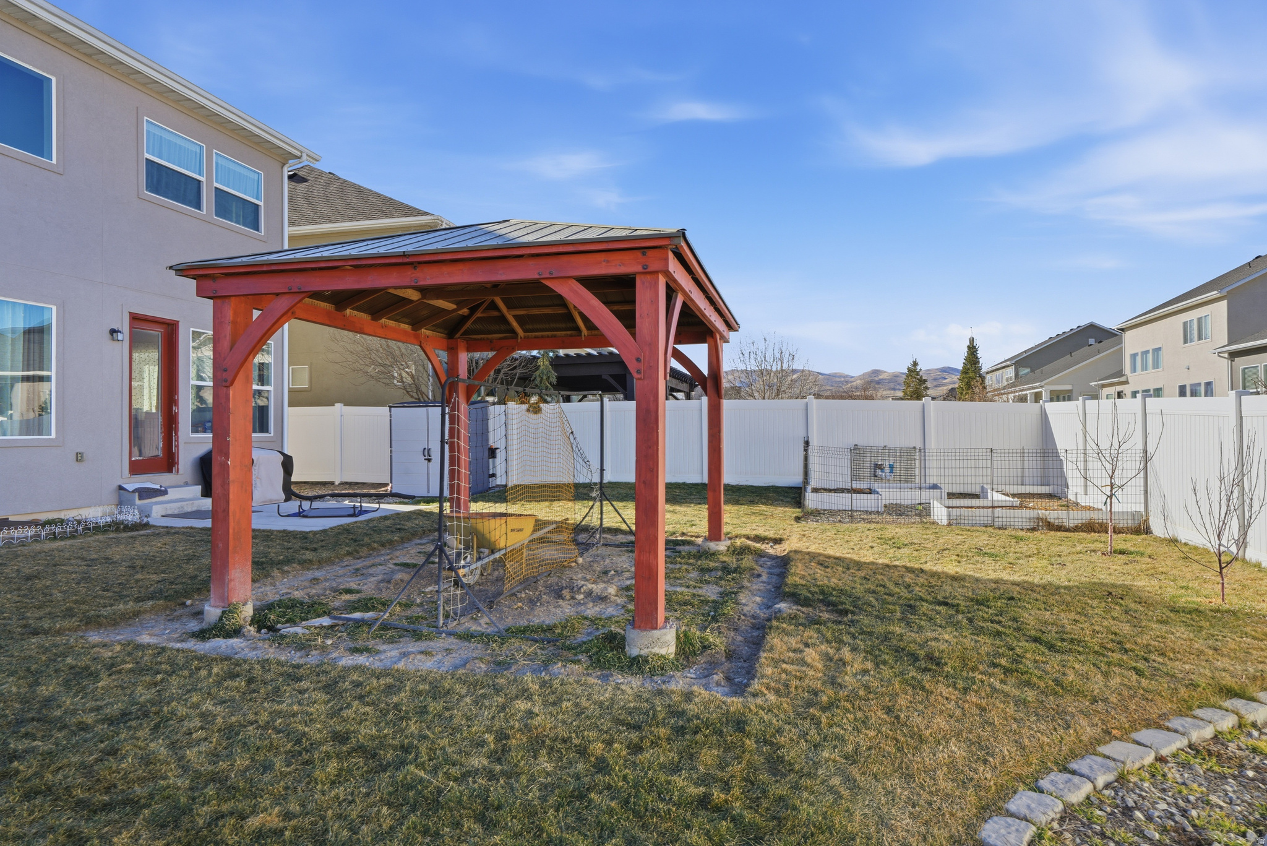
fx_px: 739
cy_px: 423
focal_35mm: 21
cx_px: 634
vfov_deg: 59.5
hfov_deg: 81.2
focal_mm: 21
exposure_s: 1/250
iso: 100
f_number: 13
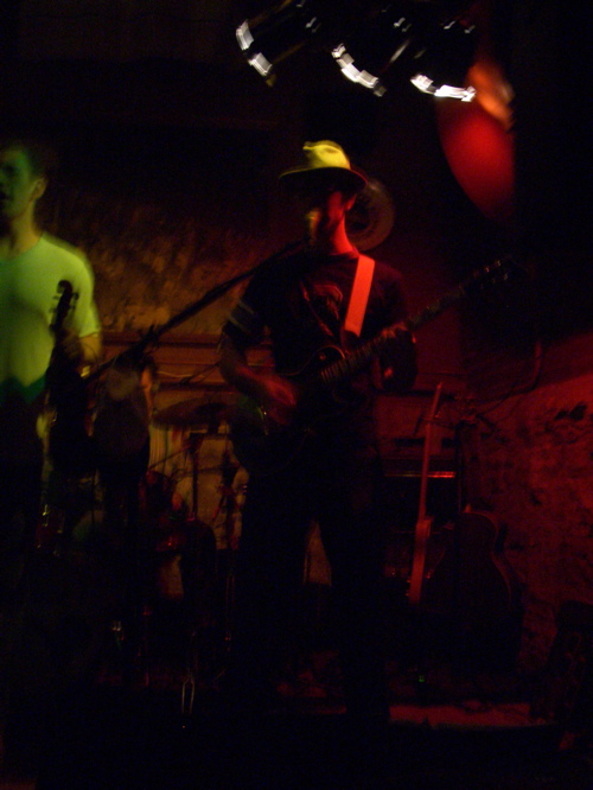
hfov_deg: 40.7
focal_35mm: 35
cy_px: 395
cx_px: 296
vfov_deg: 52.6
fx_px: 799
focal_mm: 5.8
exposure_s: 1/8
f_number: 2.6
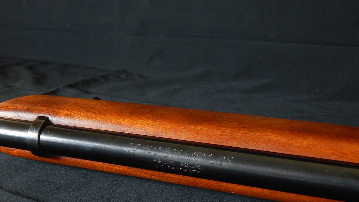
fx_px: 447
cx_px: 180
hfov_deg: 43.7
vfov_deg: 25.3
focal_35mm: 47
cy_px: 134
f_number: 3.6
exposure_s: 1/25
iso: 400
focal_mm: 7.7
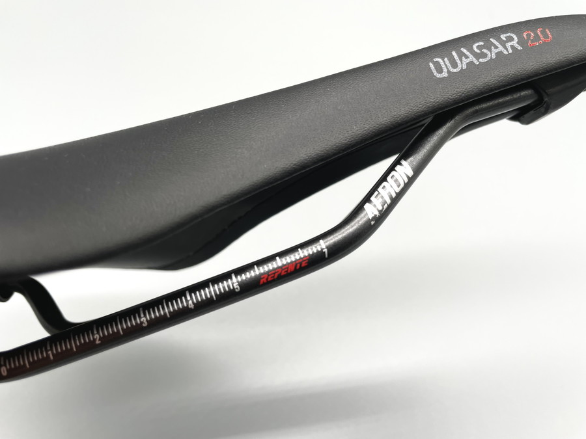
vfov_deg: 53.1
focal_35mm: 26
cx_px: 293
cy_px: 220
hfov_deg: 67.3
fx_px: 440
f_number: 1.6
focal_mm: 4.2
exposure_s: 1/185
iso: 32
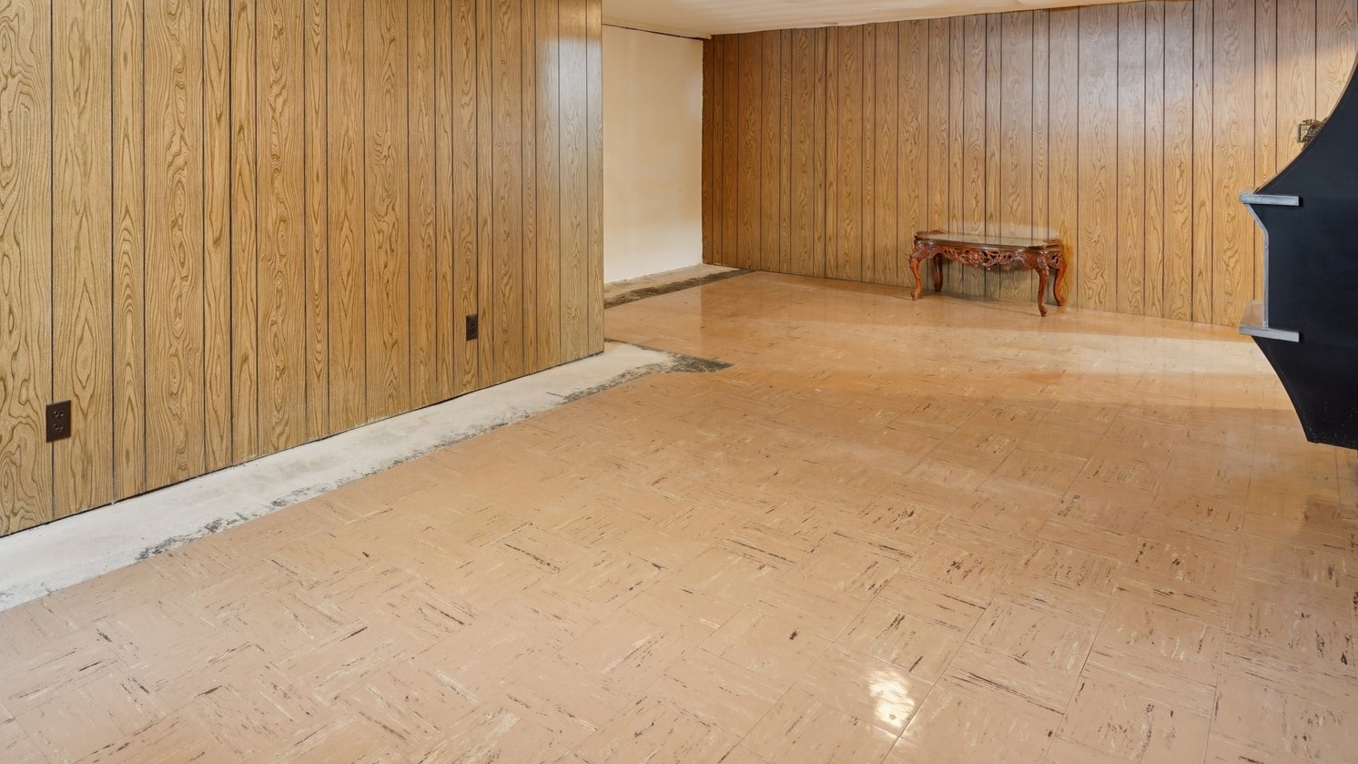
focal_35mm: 23
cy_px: 147
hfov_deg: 77.8
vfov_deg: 46.7
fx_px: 828
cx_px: 544
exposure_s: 1
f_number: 8
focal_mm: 16
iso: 400
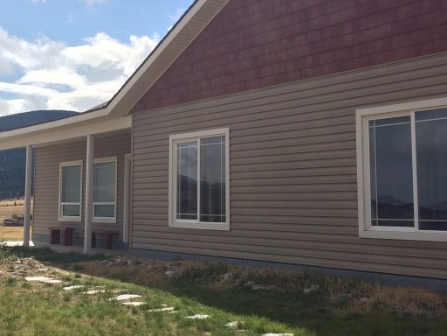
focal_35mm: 58
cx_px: 41
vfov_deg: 25.1
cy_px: 112
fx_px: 749
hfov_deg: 31.6
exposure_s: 1/3425
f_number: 2.2
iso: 32
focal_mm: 4.15
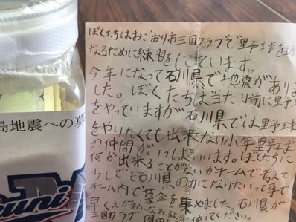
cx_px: 84
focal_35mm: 45
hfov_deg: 41.1
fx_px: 385
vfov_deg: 32.1
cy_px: 136
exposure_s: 1/15
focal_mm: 3.99
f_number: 1.8
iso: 50
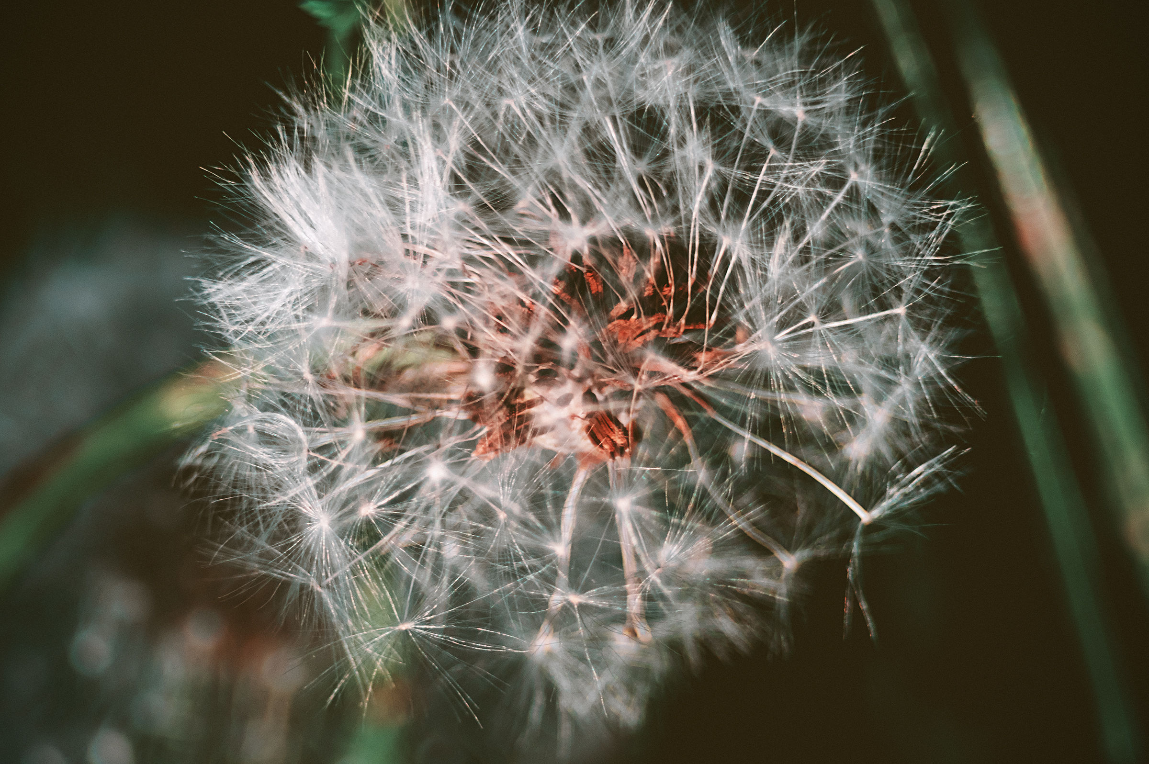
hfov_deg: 6.9
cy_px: 382
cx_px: 574
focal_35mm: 300
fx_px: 9567
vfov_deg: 4.6
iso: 400
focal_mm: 200
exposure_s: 1/400
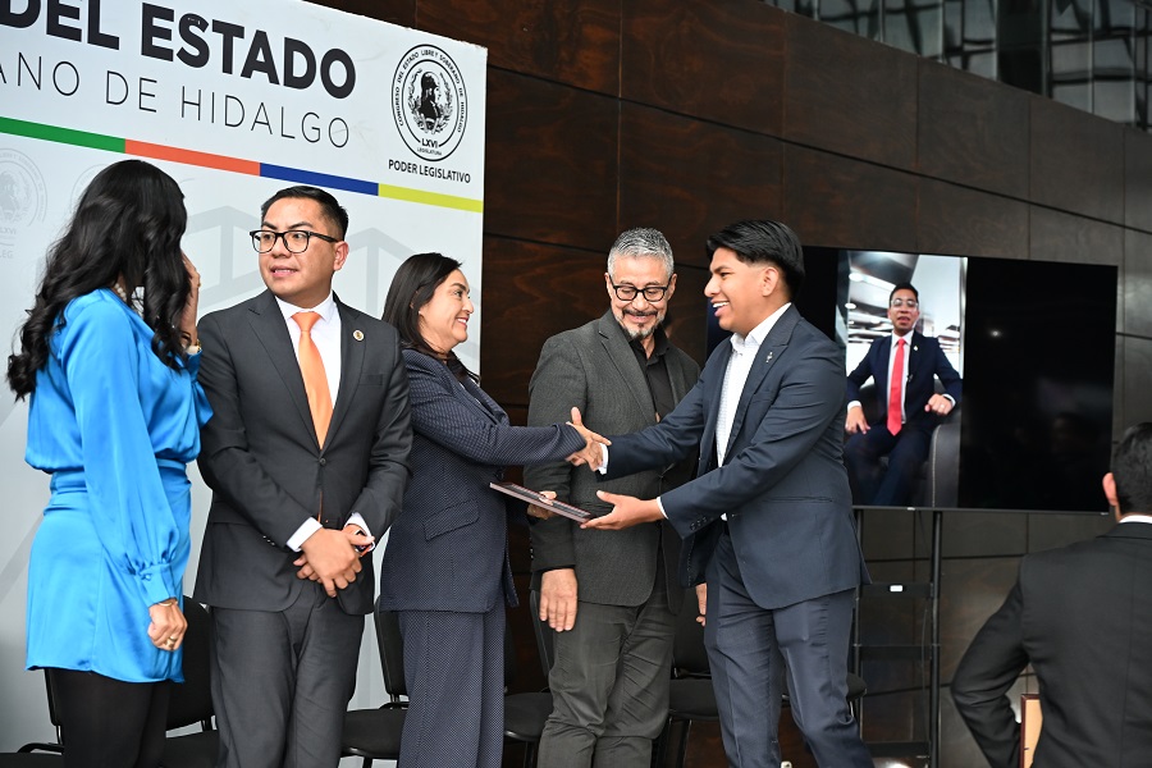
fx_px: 2080
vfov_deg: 20.9
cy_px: 384
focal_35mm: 65
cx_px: 576
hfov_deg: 31.0
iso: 1250
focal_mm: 65
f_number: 4
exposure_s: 1/60
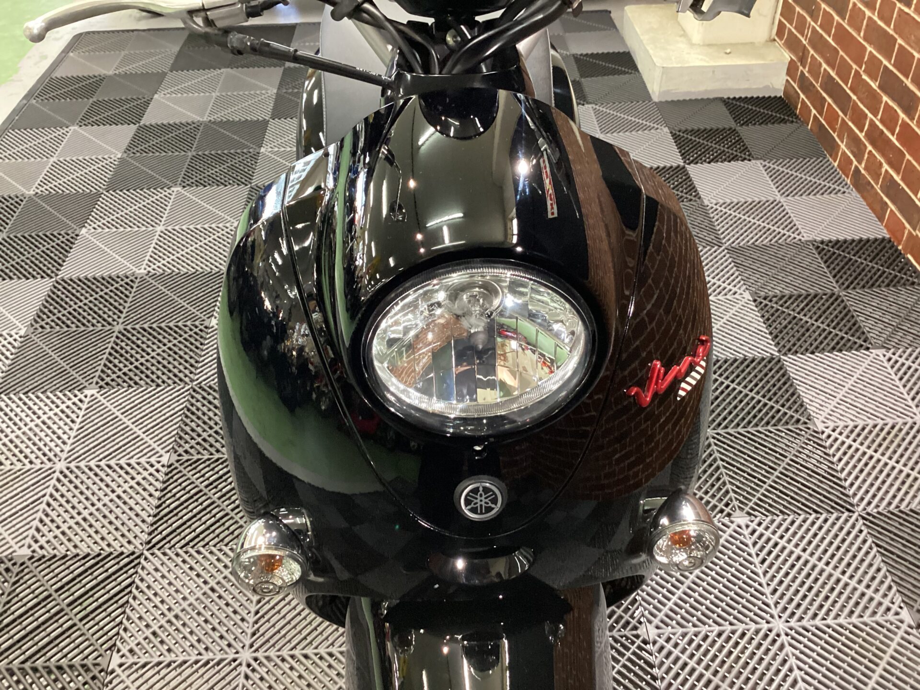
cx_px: 460
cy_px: 345
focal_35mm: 31
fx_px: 824
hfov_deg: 58.4
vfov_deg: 45.4
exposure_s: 1/40
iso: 400
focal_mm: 3.3
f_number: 2.4
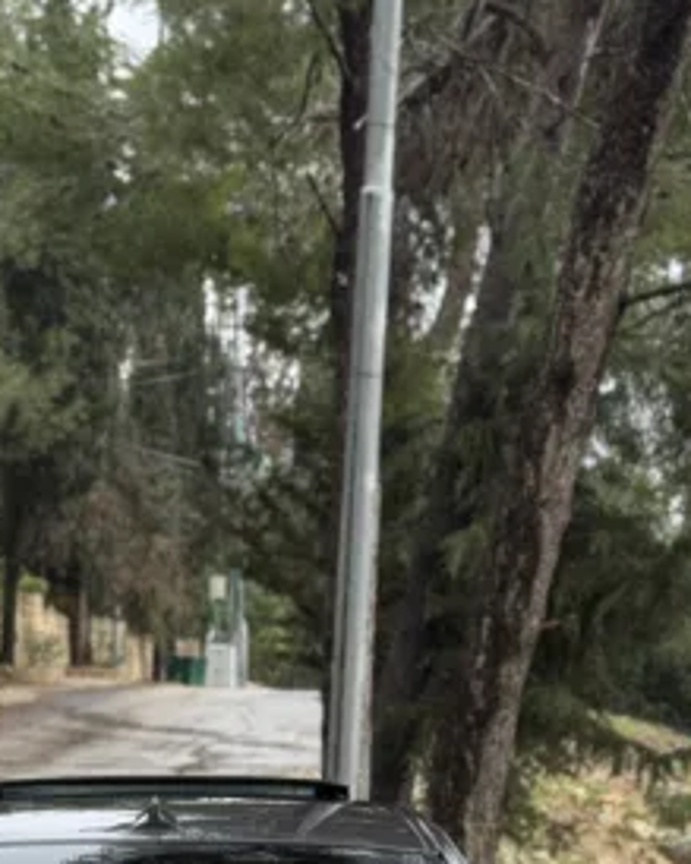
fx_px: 3146
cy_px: 946
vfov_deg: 15.3
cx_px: 174
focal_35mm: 123
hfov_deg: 12.5
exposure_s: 1/193
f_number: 1.78
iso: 200
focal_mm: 6.76
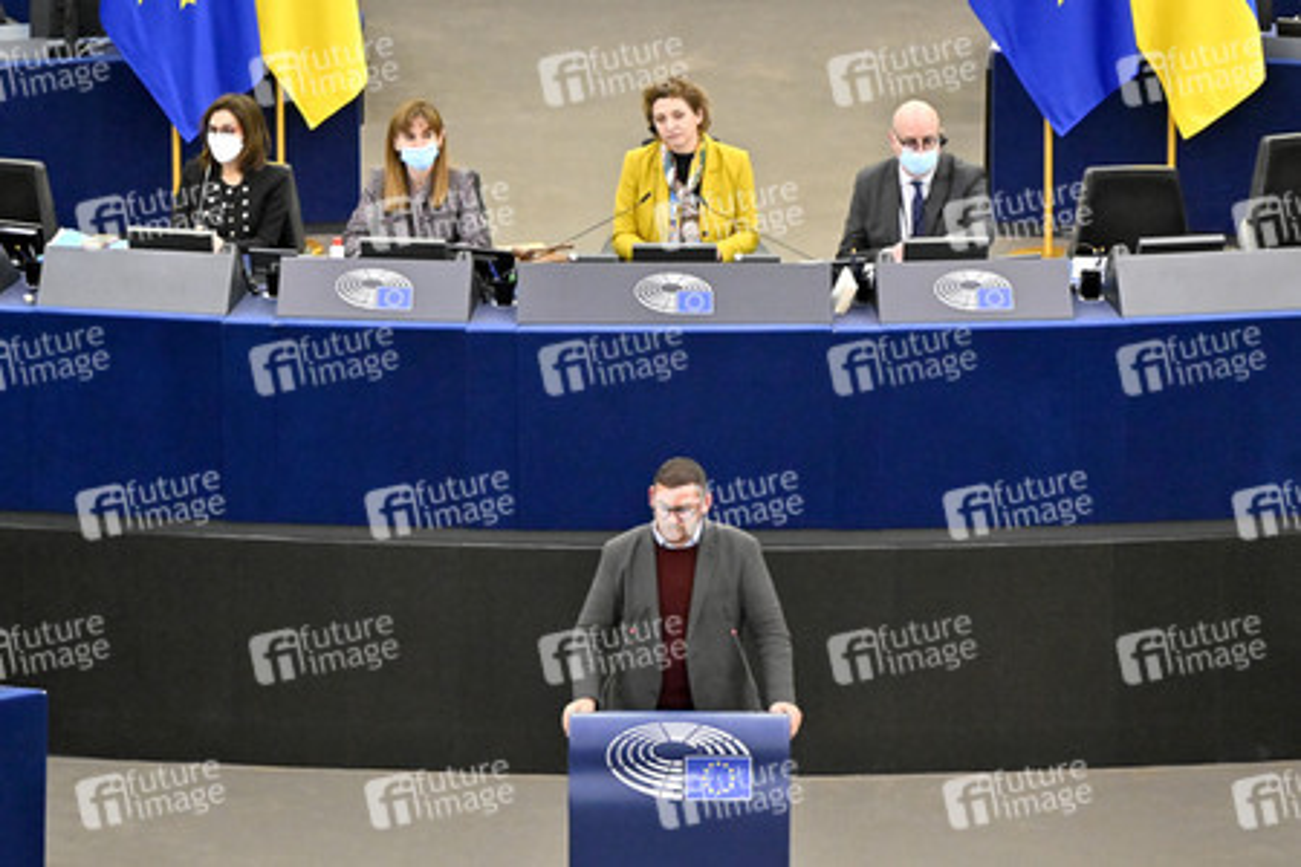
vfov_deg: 7.0
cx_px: 650
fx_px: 7047
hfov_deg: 10.5
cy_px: 434
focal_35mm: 195
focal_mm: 195
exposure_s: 1/400
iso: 6400
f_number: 6
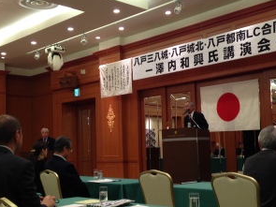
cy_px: 120
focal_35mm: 56
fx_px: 446
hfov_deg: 34.4
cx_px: 139
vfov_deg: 26.0
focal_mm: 4.12
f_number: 2.4
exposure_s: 1/20
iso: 64
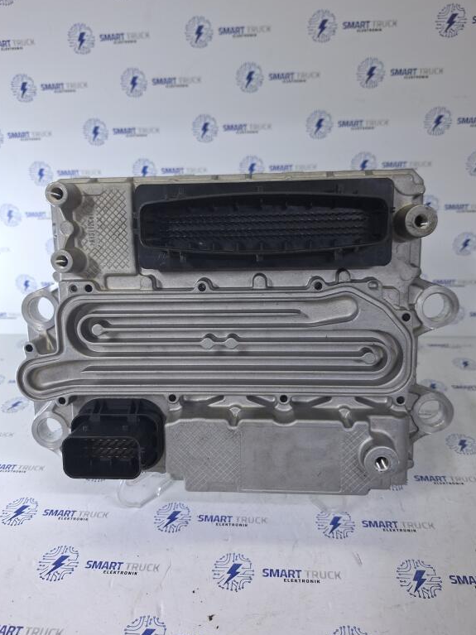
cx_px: 243
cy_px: 313
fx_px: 440
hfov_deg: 56.8
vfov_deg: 71.6
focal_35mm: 24
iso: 160
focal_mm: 5.54
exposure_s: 1/50
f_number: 1.8
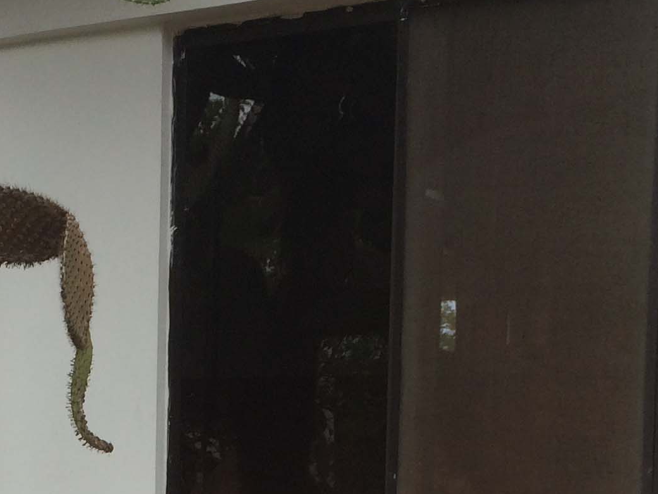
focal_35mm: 91
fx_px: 1730
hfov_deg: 21.3
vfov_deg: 15.4
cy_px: 658
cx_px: 130
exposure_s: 1/446
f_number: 2.2
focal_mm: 4.15
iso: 32
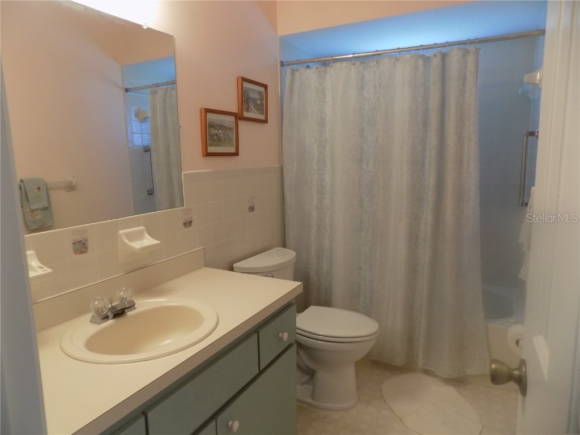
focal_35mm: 23
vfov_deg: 58.9
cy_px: 218
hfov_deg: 73.9
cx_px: 290
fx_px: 385
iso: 180
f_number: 3.1
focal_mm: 4
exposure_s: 1/30
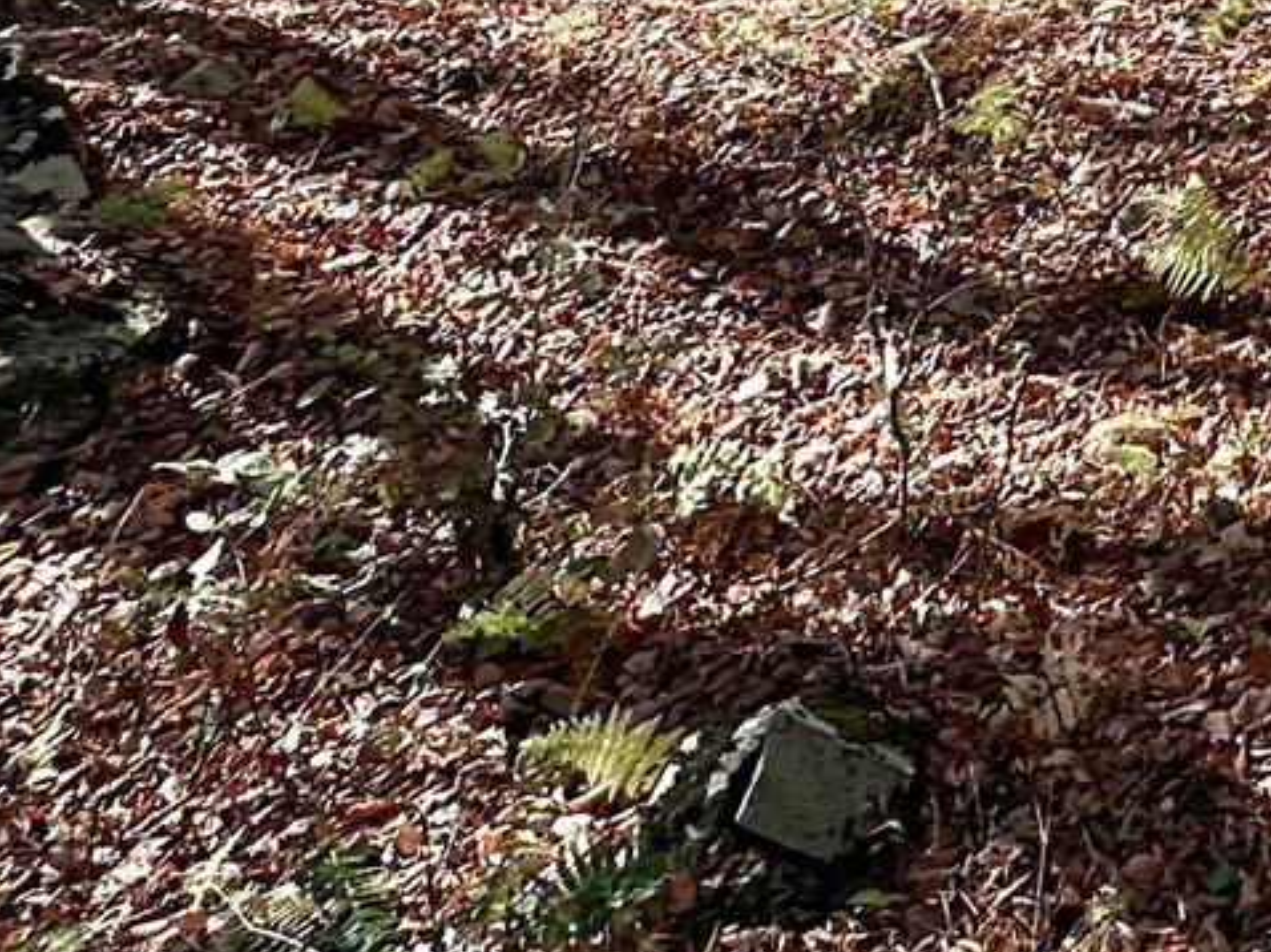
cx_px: 1760
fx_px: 2202
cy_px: -750
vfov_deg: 18.9
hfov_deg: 26.1
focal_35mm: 60
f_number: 2.2
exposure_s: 1/278
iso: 40
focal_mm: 2.22
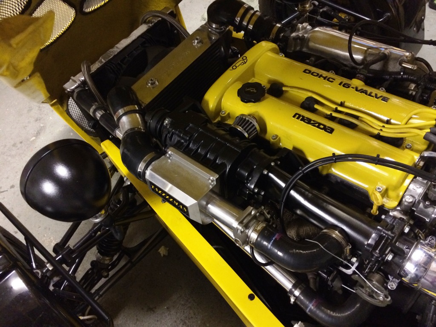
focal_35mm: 29
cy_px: 164
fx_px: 365
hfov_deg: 61.7
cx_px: 218
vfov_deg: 48.2
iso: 250
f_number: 2.2
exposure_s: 1/15
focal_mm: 4.15
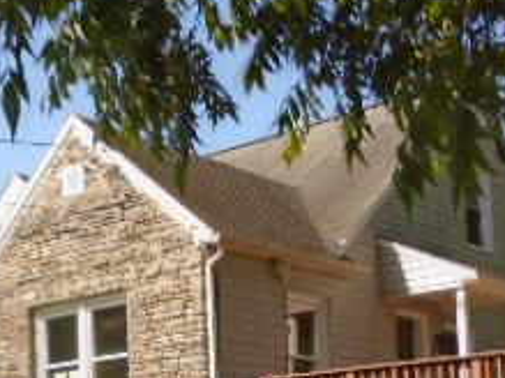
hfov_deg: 25.6
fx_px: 1108
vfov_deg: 18.7
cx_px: 198
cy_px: 408
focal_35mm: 76
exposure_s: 1/500
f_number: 3.2
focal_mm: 4.6
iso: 100
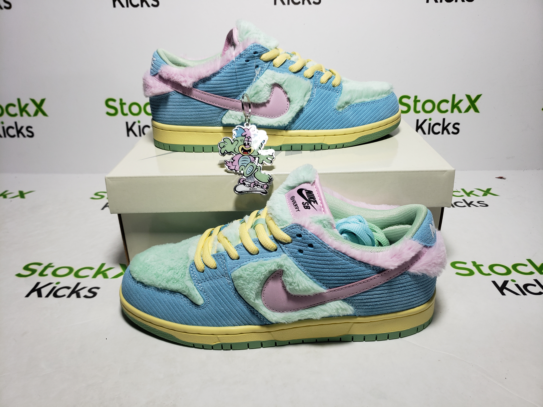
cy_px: 204
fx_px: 408
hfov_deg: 67.3
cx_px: 272
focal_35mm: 26
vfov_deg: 53.1
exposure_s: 1/488
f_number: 1.5
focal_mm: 4.3
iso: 50
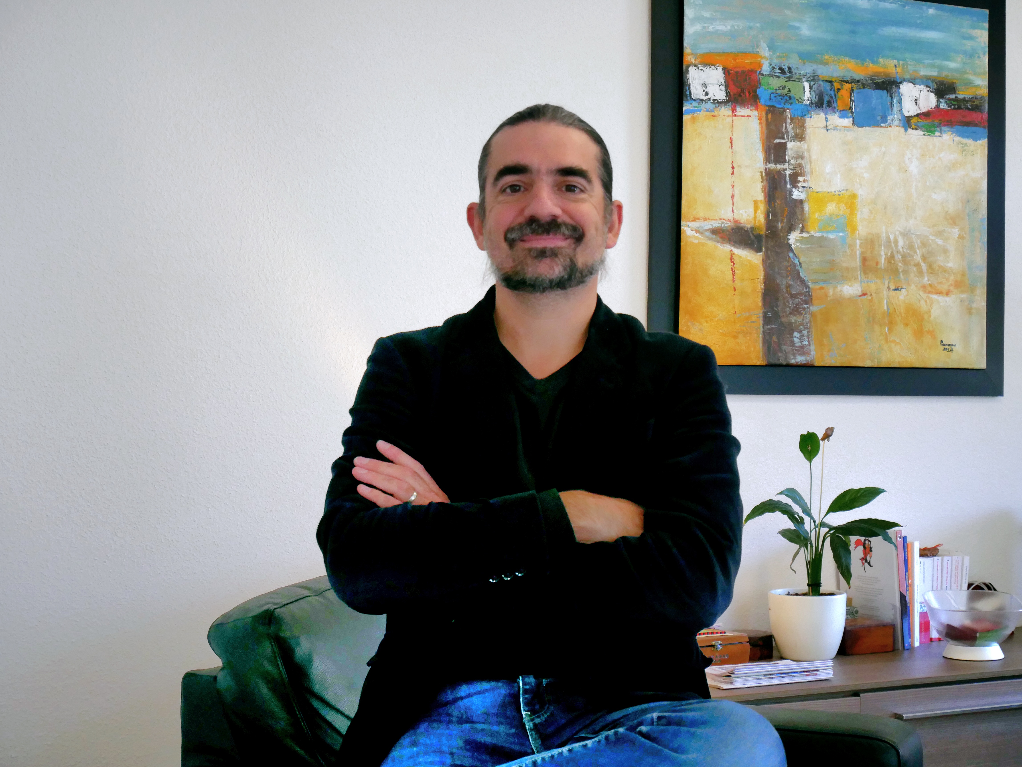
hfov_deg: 30.3
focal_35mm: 64
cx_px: 511
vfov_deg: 22.9
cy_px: 384
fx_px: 1890
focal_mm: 32
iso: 1250
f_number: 5.6
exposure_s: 1/80
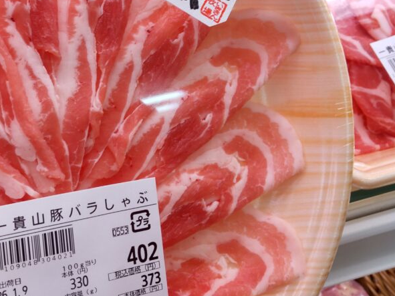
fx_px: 445
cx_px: 103
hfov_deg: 46.3
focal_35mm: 39
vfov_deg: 35.9
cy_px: 71
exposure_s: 1/60
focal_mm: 3.43
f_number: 2
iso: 56
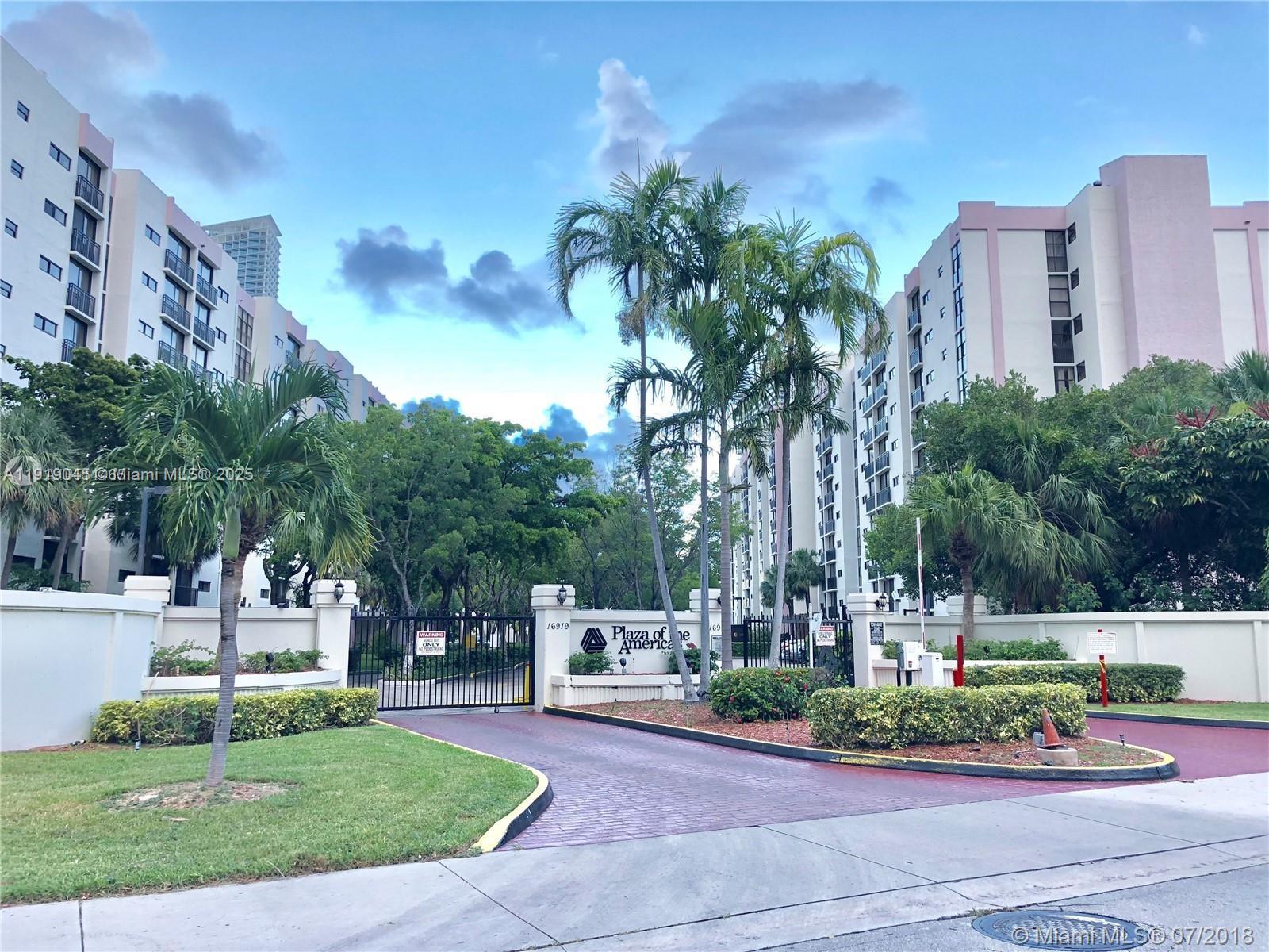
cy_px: 476
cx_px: 634
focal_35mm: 28
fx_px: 1026
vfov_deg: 49.7
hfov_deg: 63.4
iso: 40
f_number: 1.8
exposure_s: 1/106
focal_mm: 4
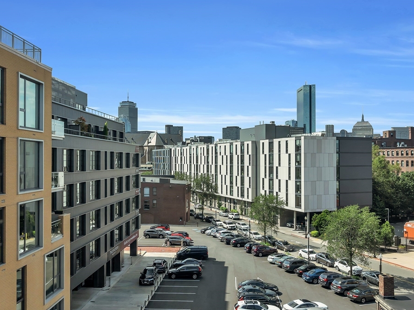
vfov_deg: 41.8
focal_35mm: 34
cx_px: 224
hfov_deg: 53.9
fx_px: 407
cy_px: 156
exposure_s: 1/200
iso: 320
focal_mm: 21
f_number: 11
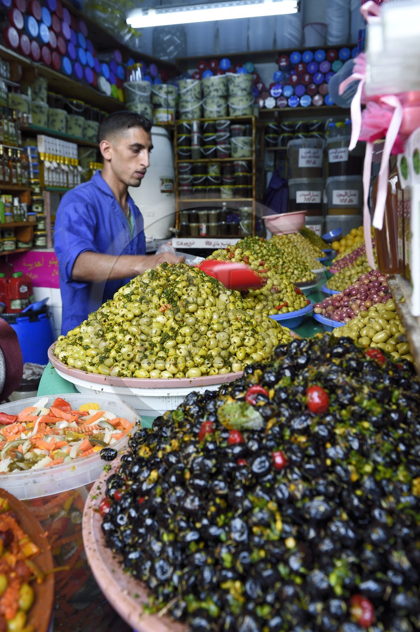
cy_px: 316
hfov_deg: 46.3
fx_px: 491
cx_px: 210
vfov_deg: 65.5
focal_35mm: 28
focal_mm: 28
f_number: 6.3
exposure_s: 1/50
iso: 500
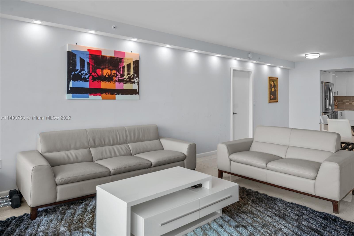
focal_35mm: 24
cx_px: 177
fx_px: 236
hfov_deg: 73.8
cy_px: 118
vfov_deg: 53.1
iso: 250
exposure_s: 1/25
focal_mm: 24
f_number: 6.3
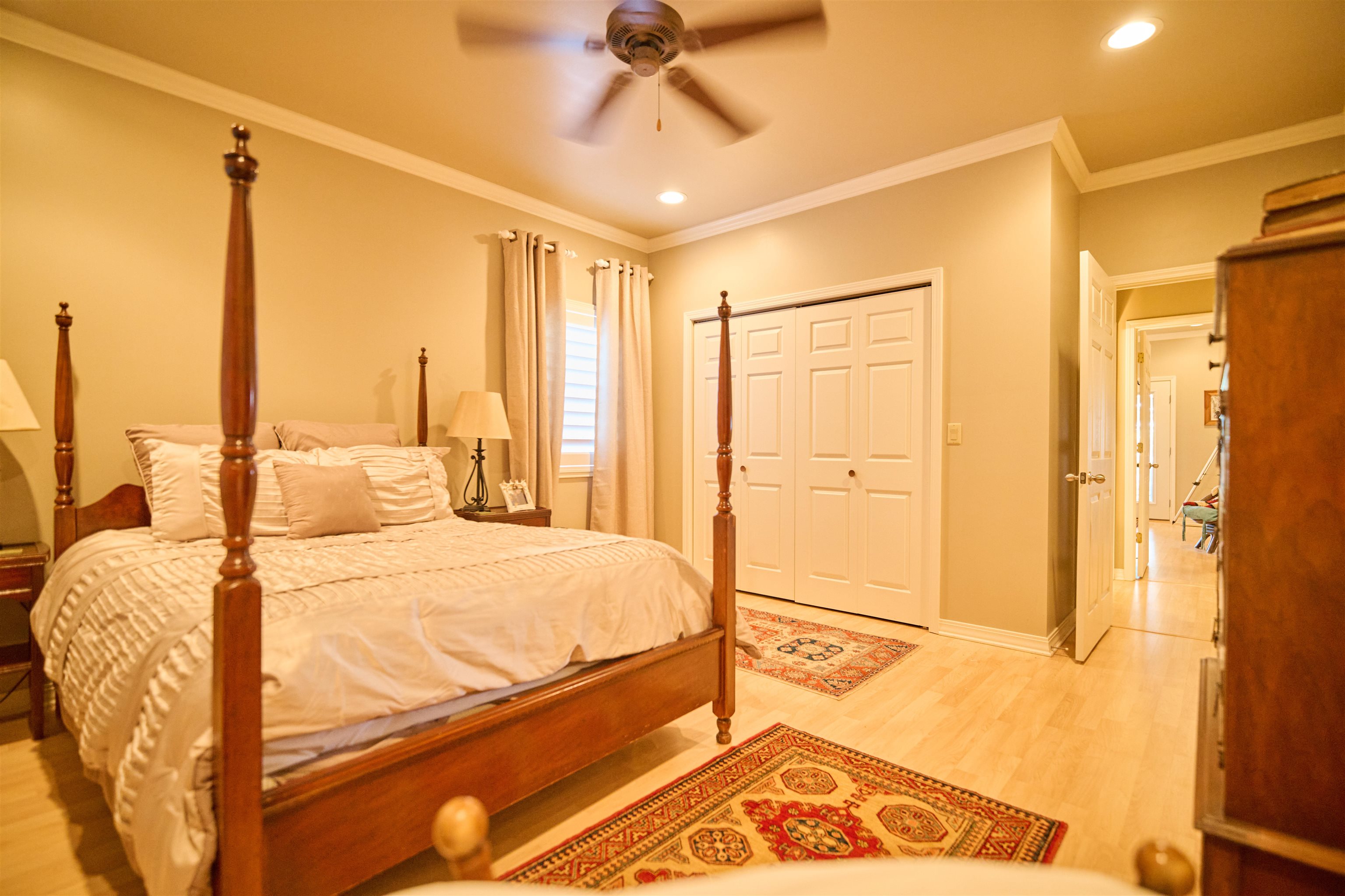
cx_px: 672
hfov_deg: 96.7
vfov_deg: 73.7
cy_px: 448
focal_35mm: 16
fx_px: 598
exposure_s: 1/40
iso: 3200
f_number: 2.2
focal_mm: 16
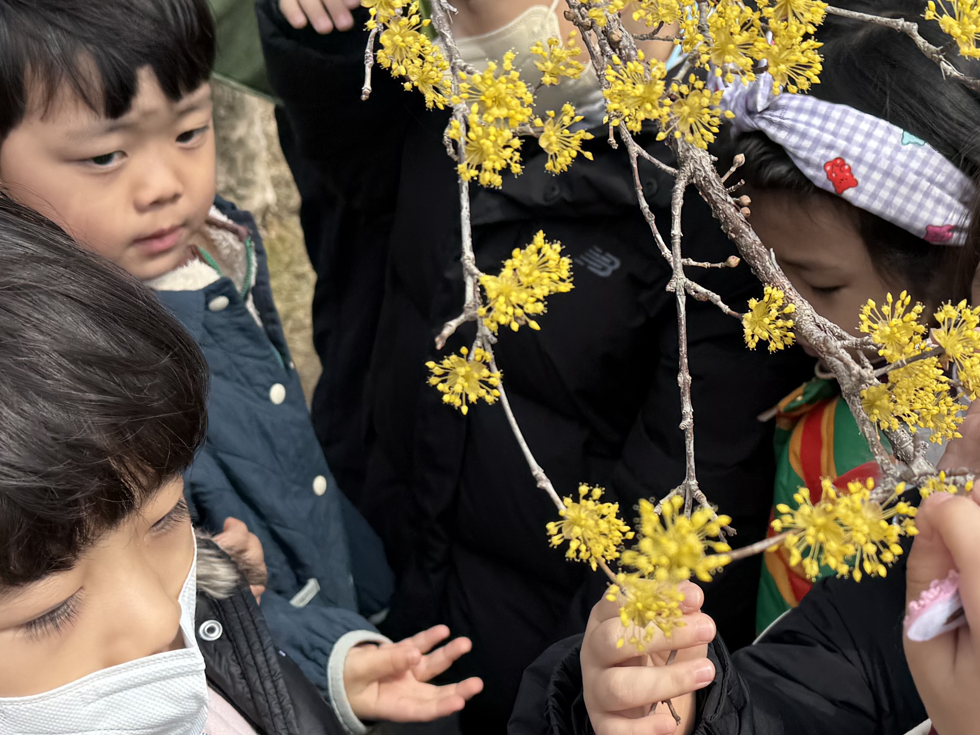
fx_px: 1529
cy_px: 428
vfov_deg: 27.0
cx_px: 592
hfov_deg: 35.4
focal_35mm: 54
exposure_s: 1/2110
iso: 80
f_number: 1.78
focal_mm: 6.76
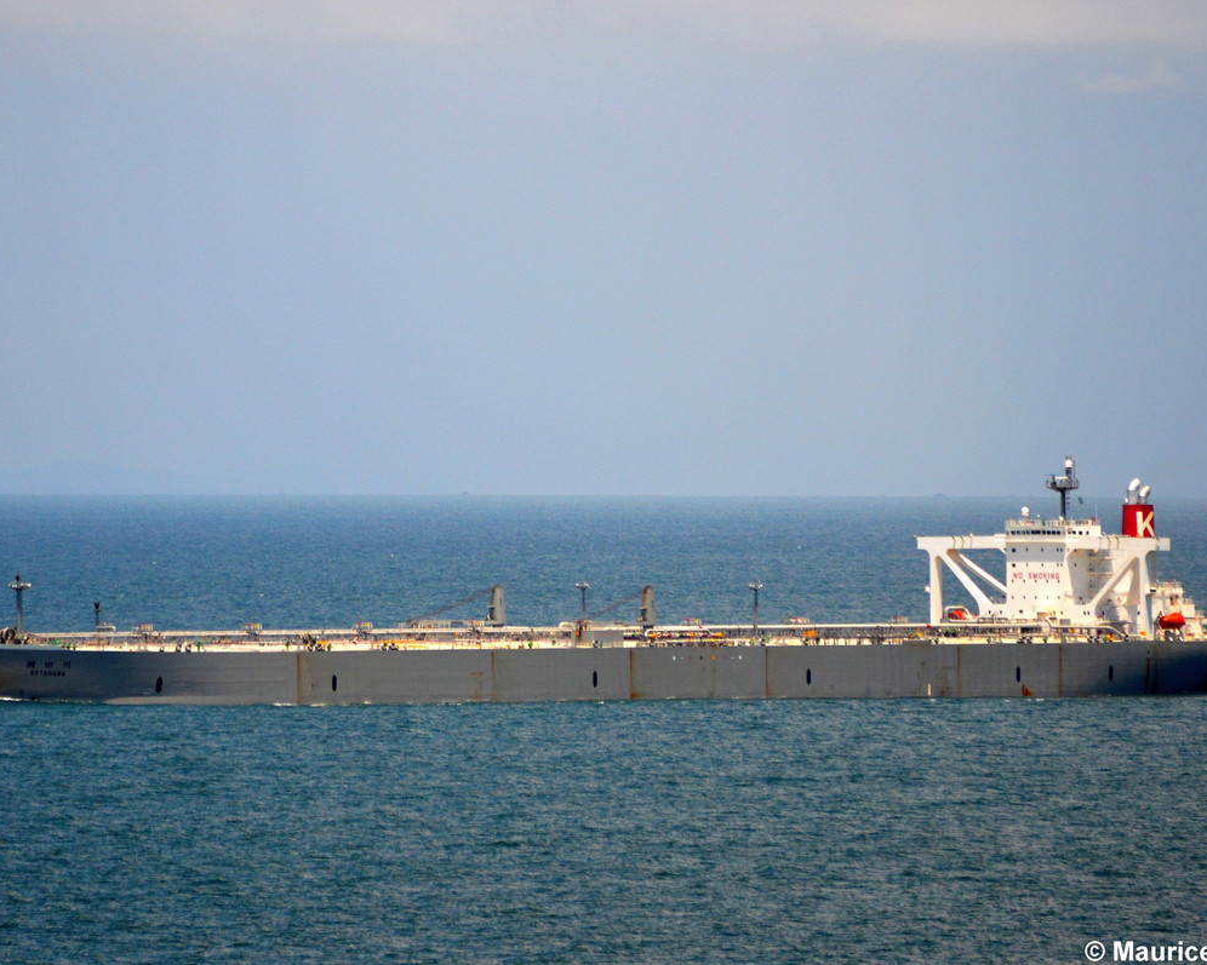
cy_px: 483
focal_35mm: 340
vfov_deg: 4.6
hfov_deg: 5.7
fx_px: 12147
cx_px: 587
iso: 400
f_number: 5.6
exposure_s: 1/2000
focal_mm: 200
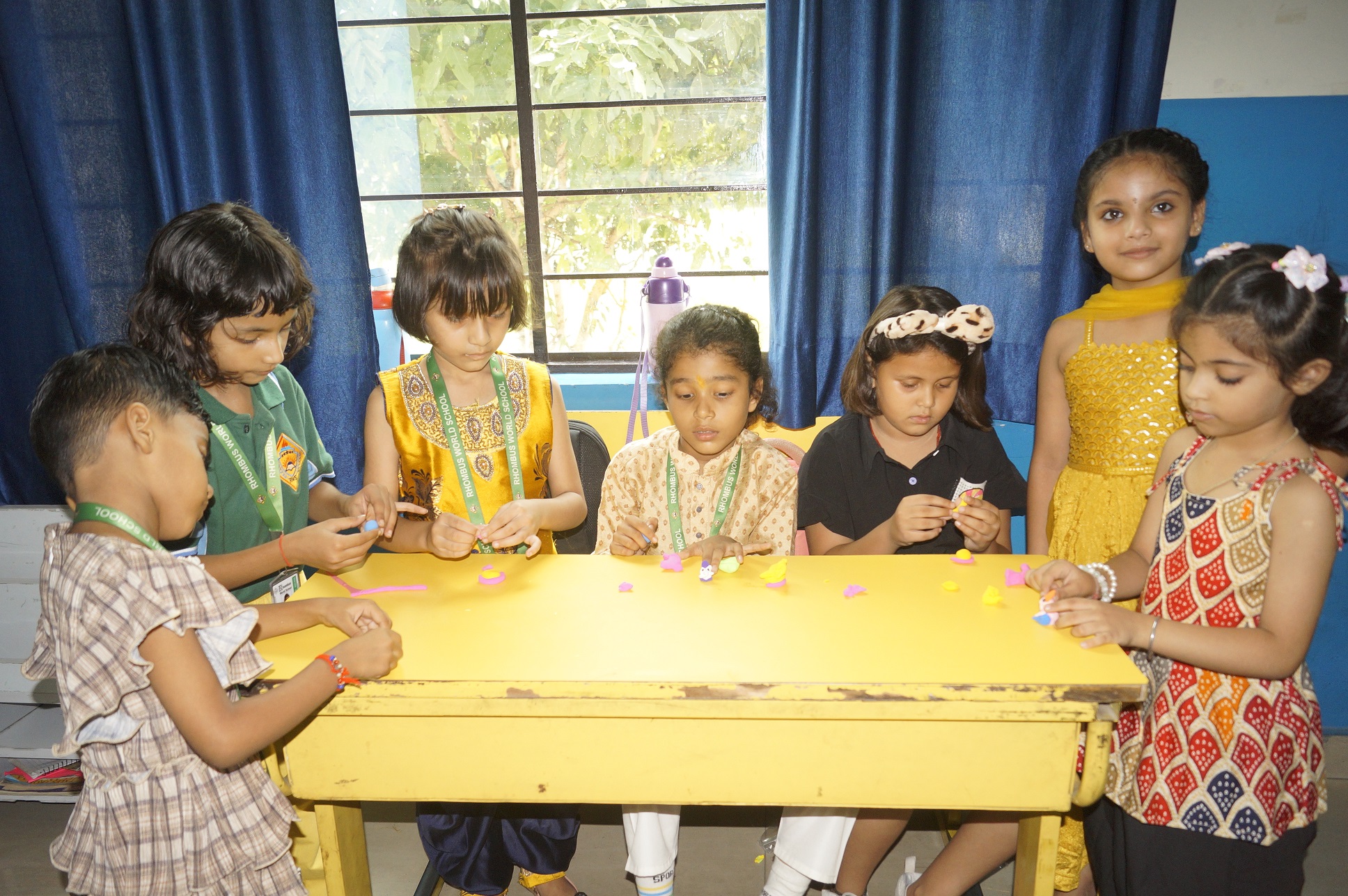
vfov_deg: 47.9
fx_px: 1010
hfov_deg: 67.4
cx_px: 674
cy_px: 448
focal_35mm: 27
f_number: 4
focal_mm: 18
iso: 800
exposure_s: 1/160
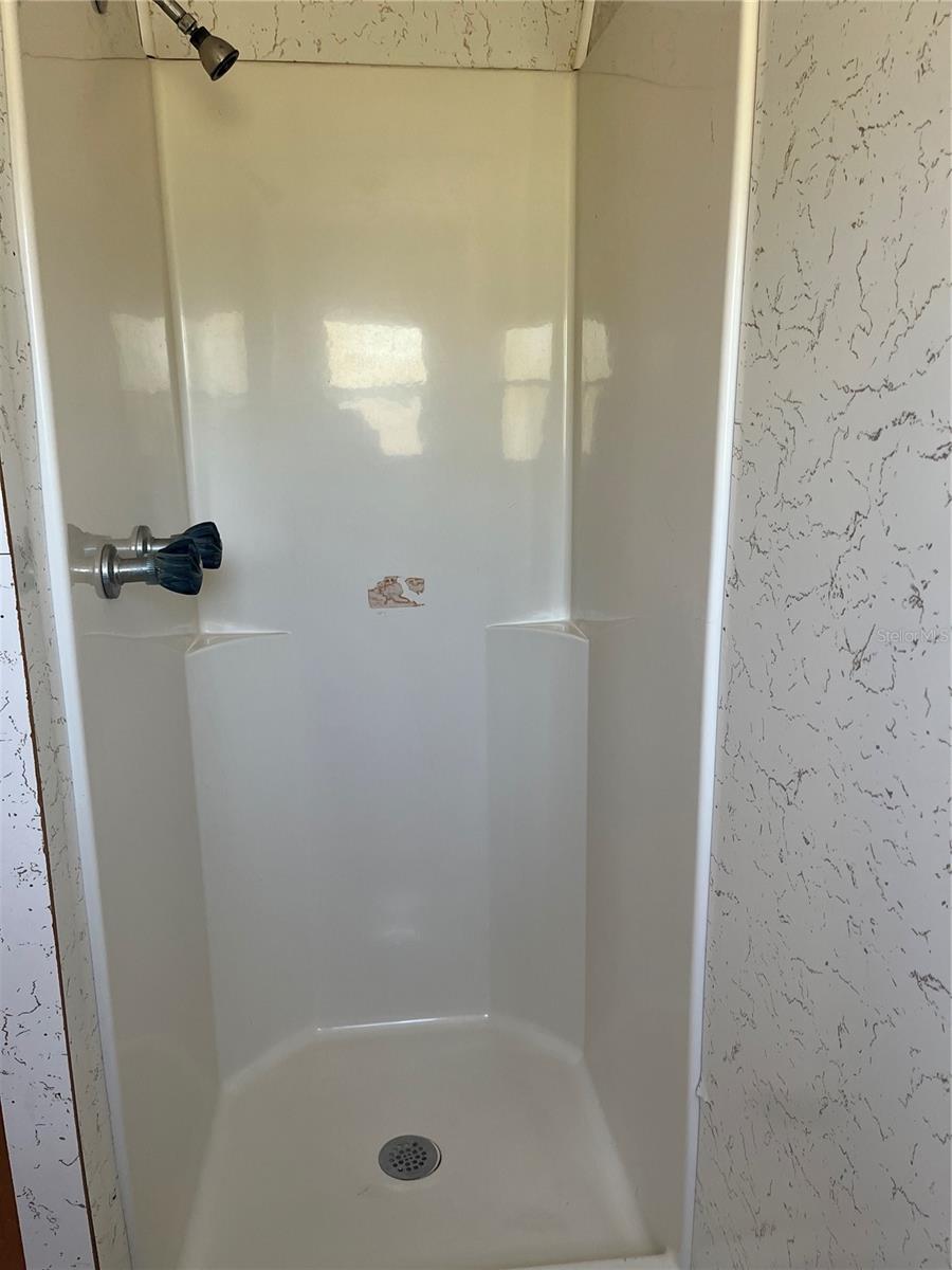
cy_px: 635
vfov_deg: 67.3
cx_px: 476
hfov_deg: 53.1
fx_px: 953
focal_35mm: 26
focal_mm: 5.1
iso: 100
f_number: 1.6
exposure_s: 1/121
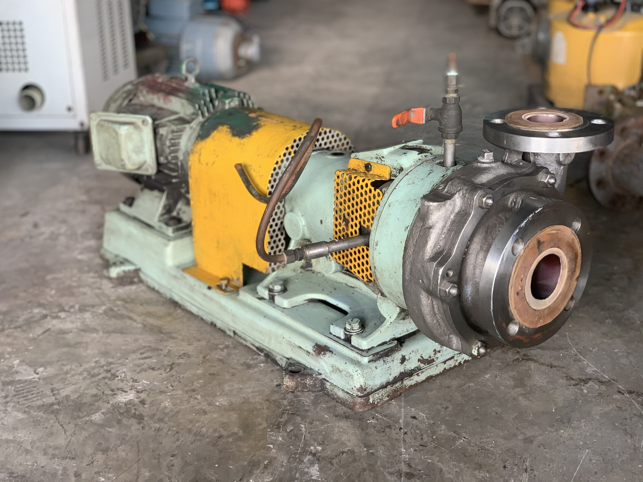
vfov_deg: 28.0
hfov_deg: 36.8
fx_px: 966
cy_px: 241
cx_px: 322
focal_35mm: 52
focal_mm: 6
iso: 125
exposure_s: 1/86
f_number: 2.4
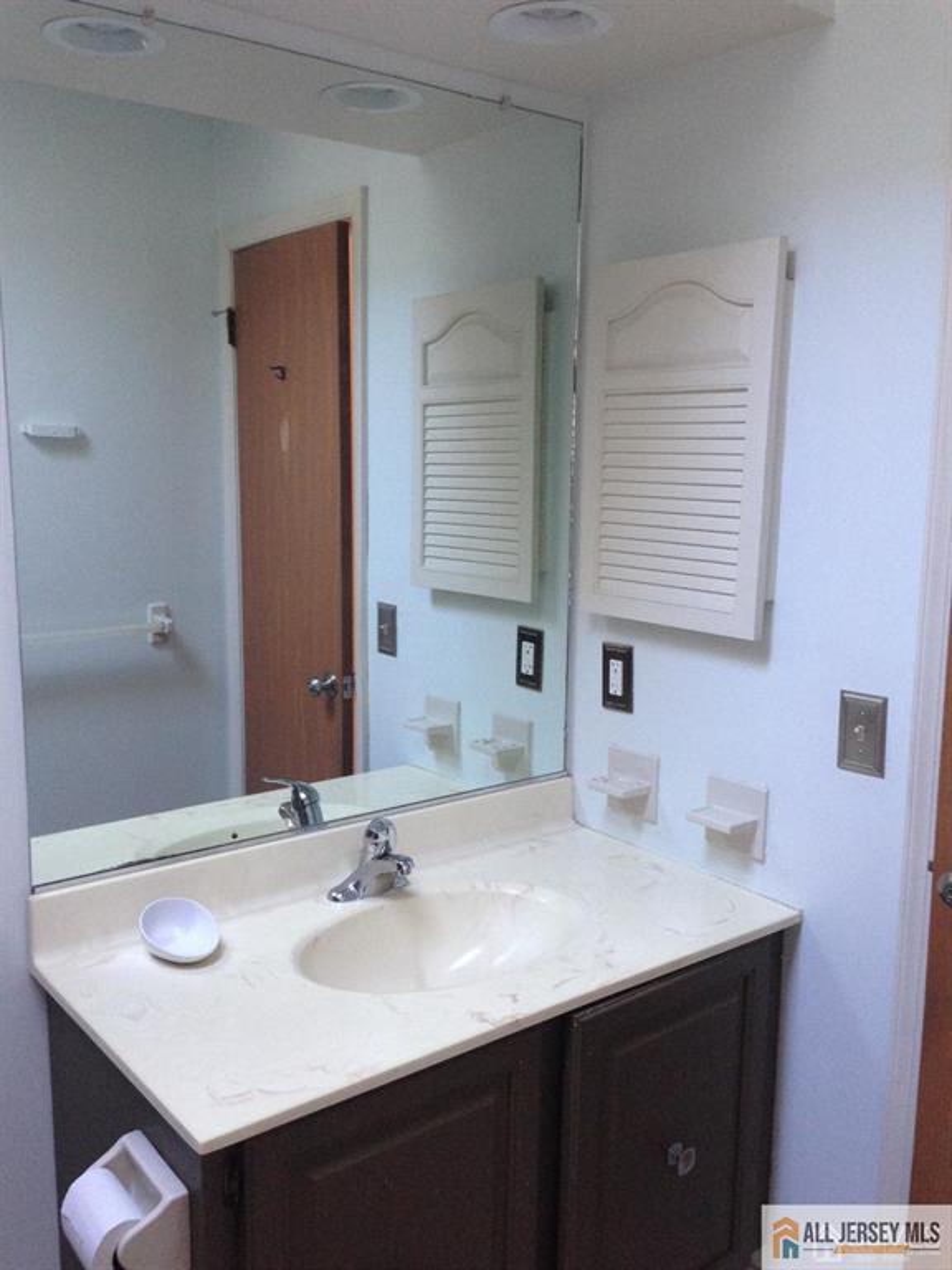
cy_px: 635
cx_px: 476
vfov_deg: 55.4
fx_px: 1210
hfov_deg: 42.9
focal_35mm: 33
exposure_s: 1/20
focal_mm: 4.12
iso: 200
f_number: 2.4
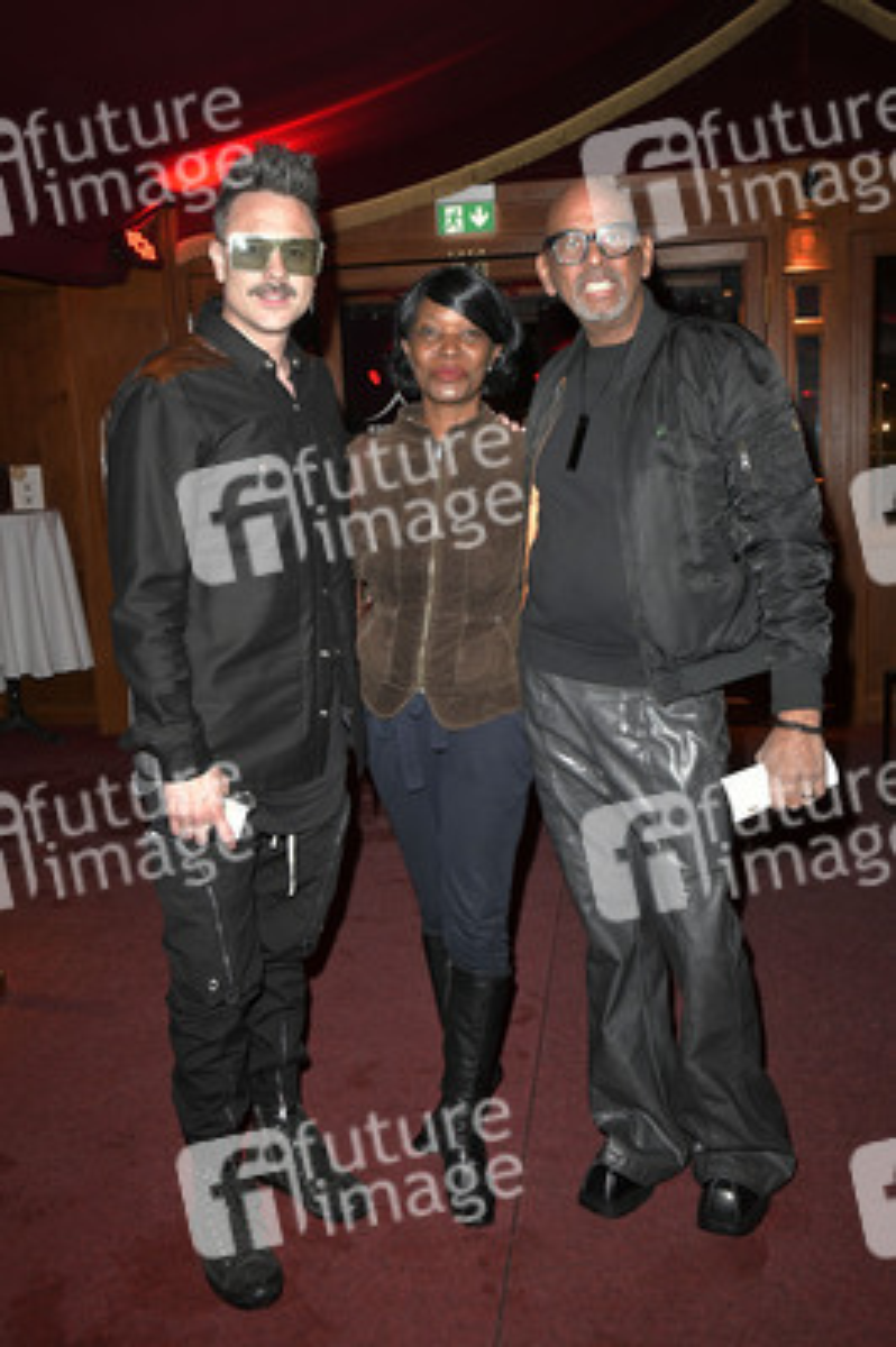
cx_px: 448
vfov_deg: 60.3
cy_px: 674
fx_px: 1159
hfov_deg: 42.3
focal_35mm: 31
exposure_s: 1/200
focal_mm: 31
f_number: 6.3
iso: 2500
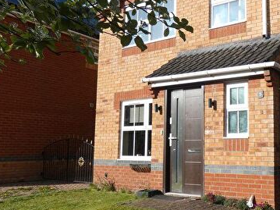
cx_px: 215
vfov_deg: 36.8
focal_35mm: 39
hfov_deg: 45.9
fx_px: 315
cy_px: 114
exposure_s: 1/1000
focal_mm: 3.6
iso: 80
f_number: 3.2
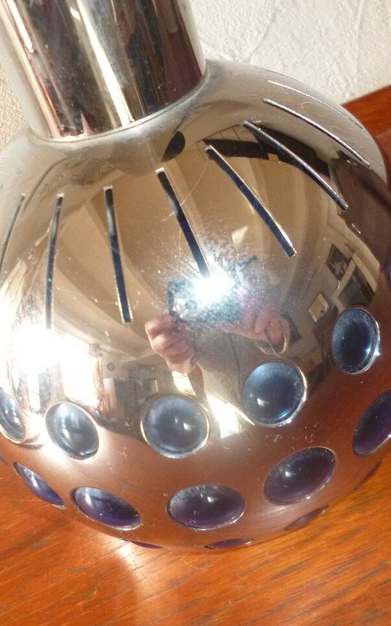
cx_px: 176
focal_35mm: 34
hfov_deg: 37.2
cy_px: 313
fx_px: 580
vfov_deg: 56.7
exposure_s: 1/60
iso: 320
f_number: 2.5
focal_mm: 4.3
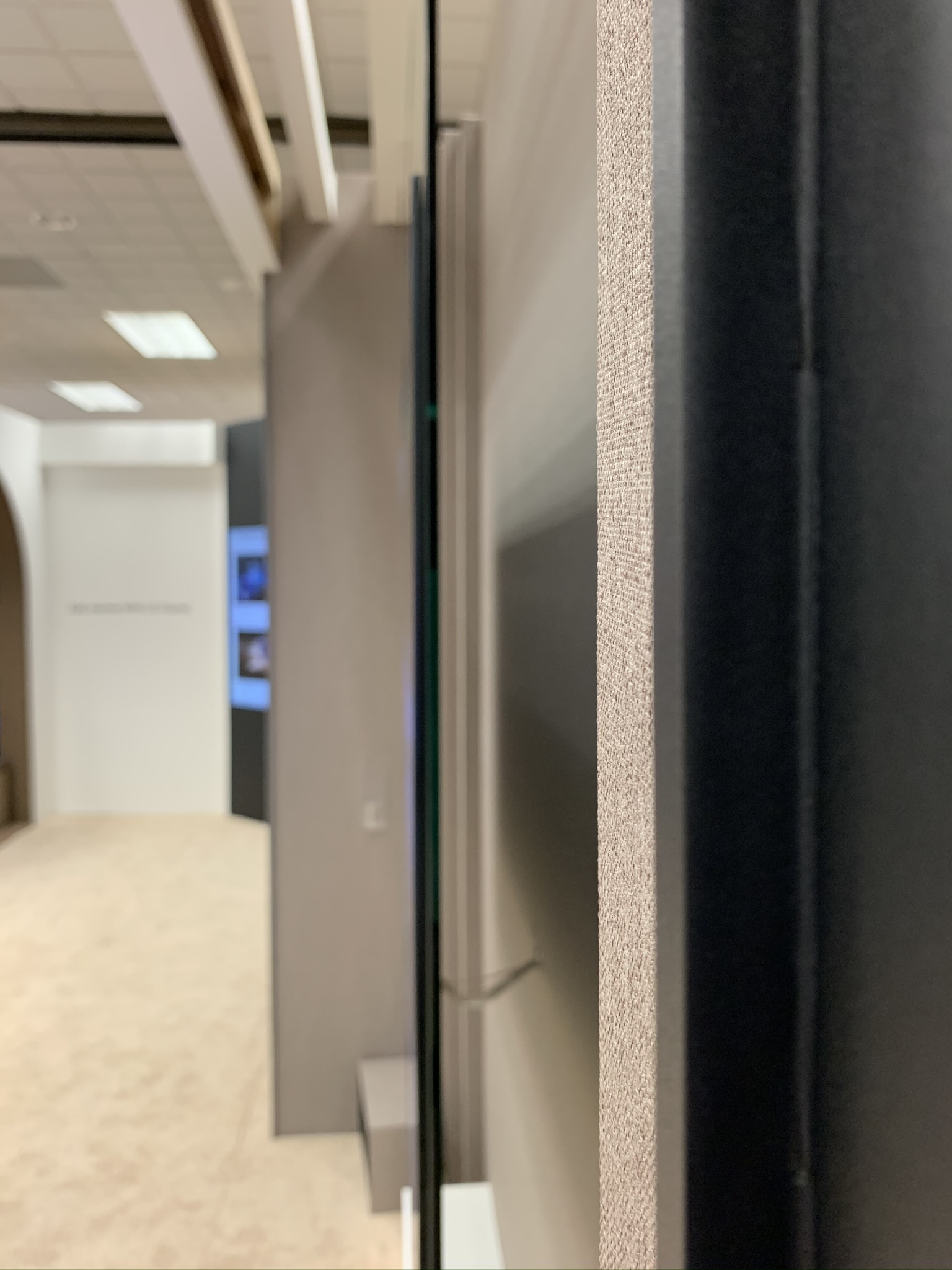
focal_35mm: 26
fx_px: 953
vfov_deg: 67.3
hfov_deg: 53.1
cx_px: 476
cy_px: 635
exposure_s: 1/60
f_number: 1.8
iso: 160
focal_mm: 4.25
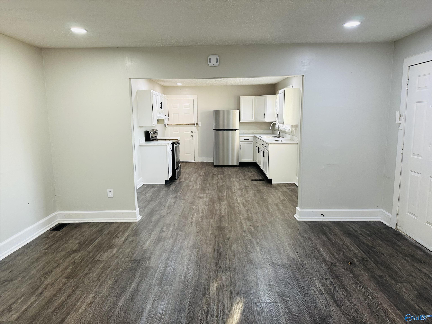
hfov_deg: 71.6
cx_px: 216
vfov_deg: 56.8
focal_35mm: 24
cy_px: 162
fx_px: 300
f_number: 1.78
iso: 125
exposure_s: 1/60
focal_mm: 6.86
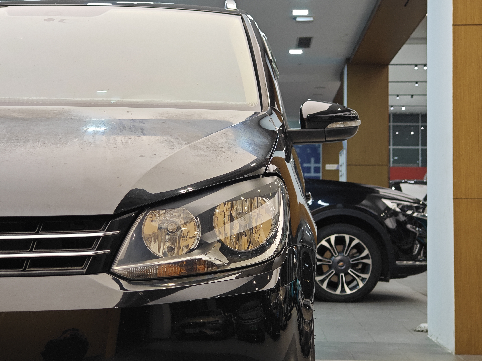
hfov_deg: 26.0
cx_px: 241
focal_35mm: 75
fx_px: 1044
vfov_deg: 19.6
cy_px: 180
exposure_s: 1/100
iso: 125
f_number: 1.8
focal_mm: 9.87
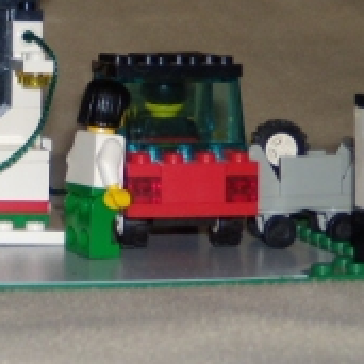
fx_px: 1416
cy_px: 40
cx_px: -164
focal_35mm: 119
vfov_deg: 14.5
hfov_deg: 13.8
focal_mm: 6.4
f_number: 3.6
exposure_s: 1/30
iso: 80
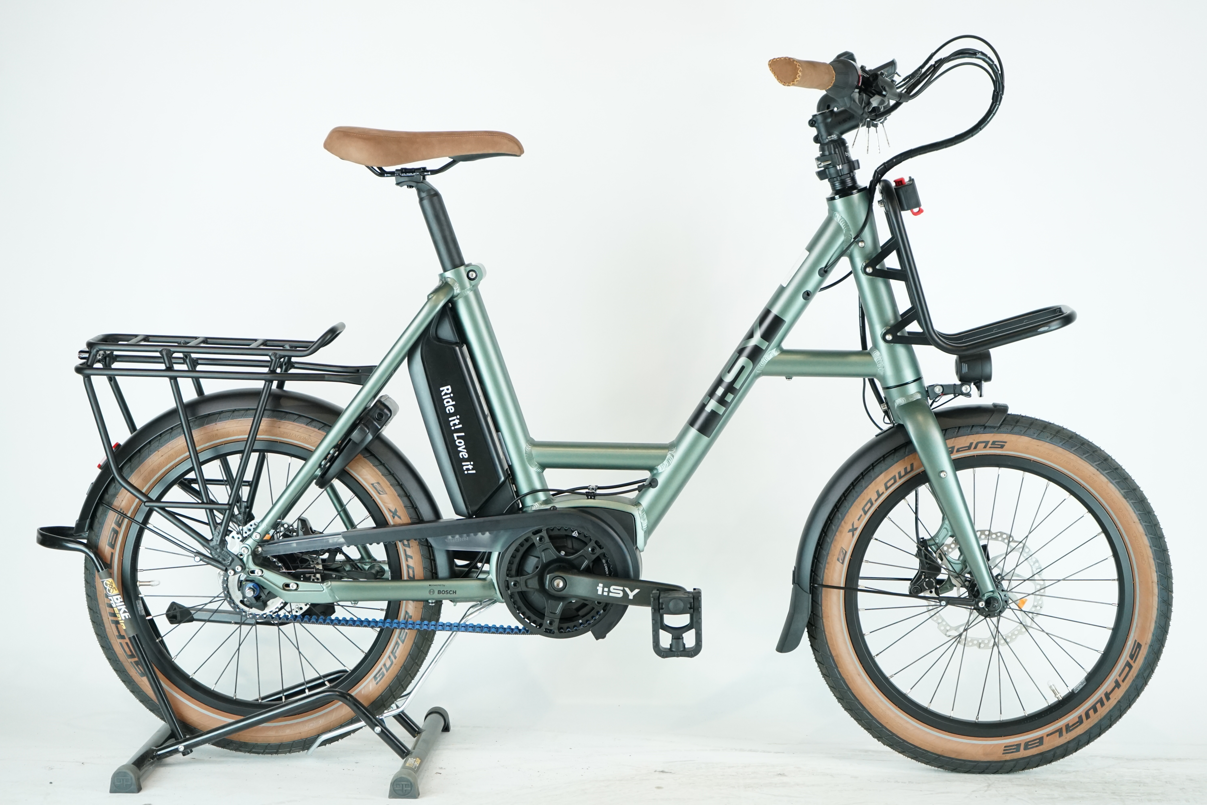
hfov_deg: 28.8
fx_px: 2347
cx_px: 604
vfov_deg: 19.5
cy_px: 402
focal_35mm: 70
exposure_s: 1/200
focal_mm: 70
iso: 2000
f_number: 5.6
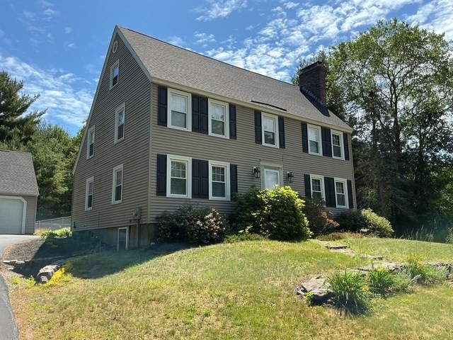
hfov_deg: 61.7
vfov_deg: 48.2
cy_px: 170
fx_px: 380
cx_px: 226
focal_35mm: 29
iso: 25
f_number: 1.8
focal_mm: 3
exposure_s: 1/997
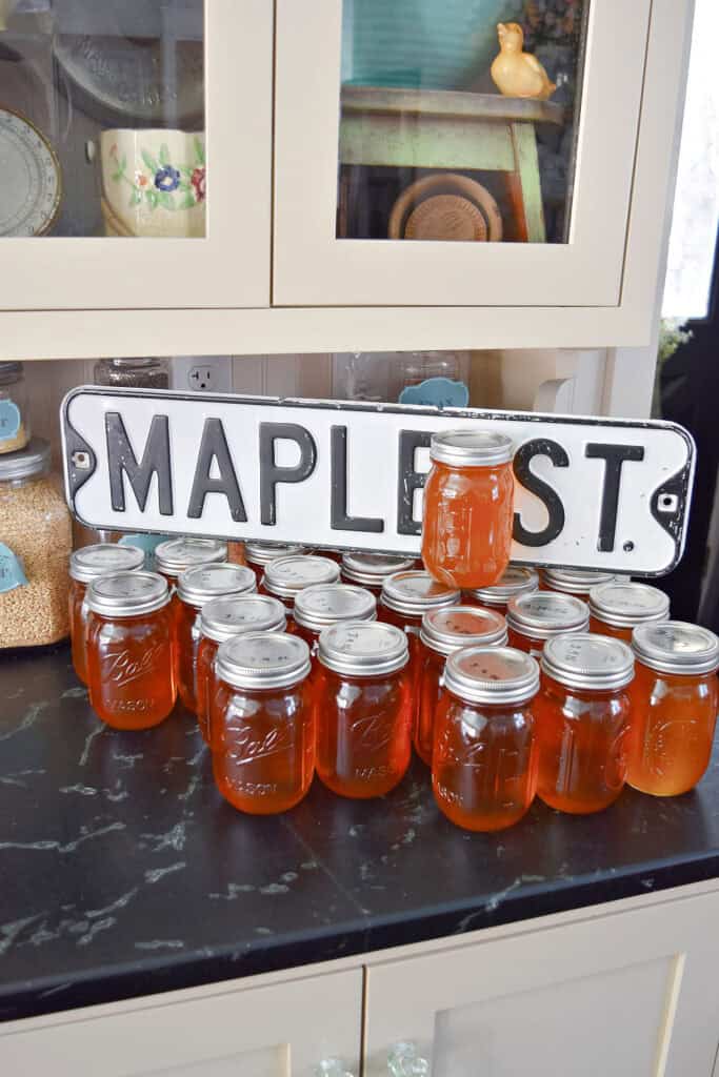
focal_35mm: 34
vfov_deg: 55.1
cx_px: 360
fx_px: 1033
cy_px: 538
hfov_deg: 38.4
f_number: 4
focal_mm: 23
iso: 720
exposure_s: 1/60
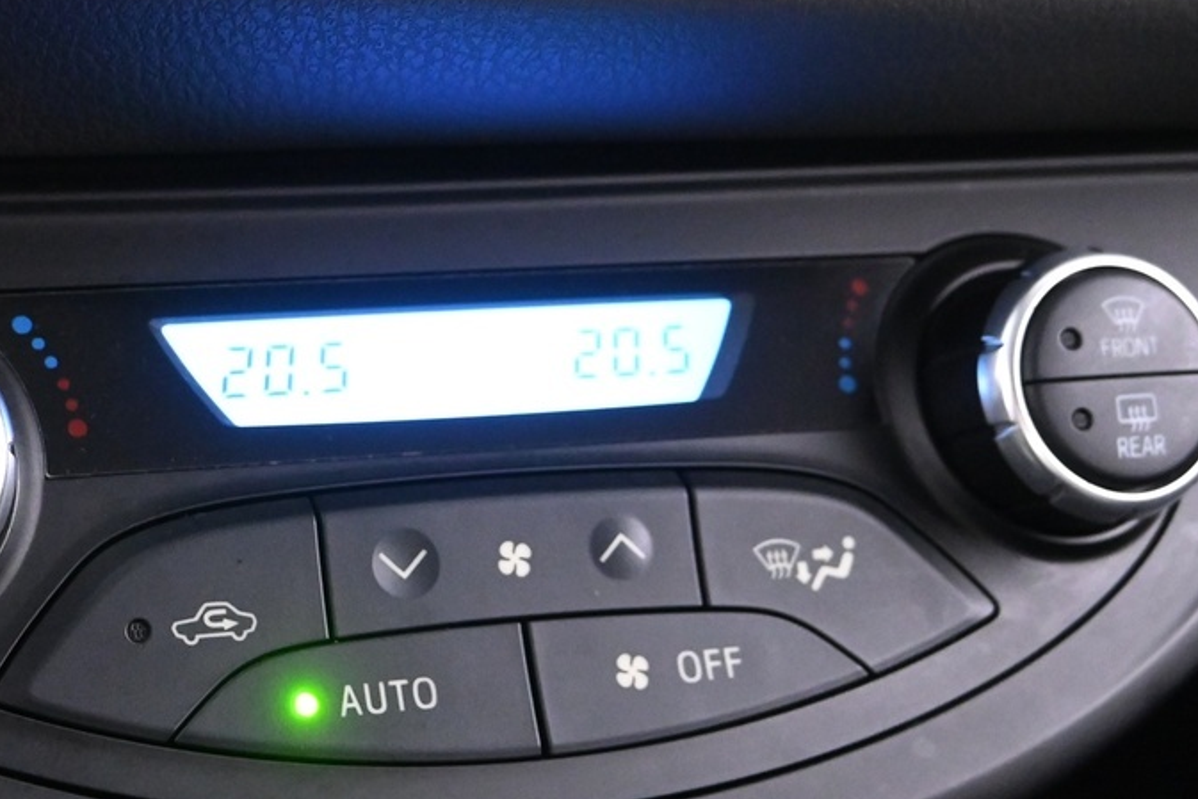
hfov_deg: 30.2
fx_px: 2163
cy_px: 479
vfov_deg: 20.9
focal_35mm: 65
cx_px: 224
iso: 3200
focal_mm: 18
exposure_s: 1/15
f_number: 3.5
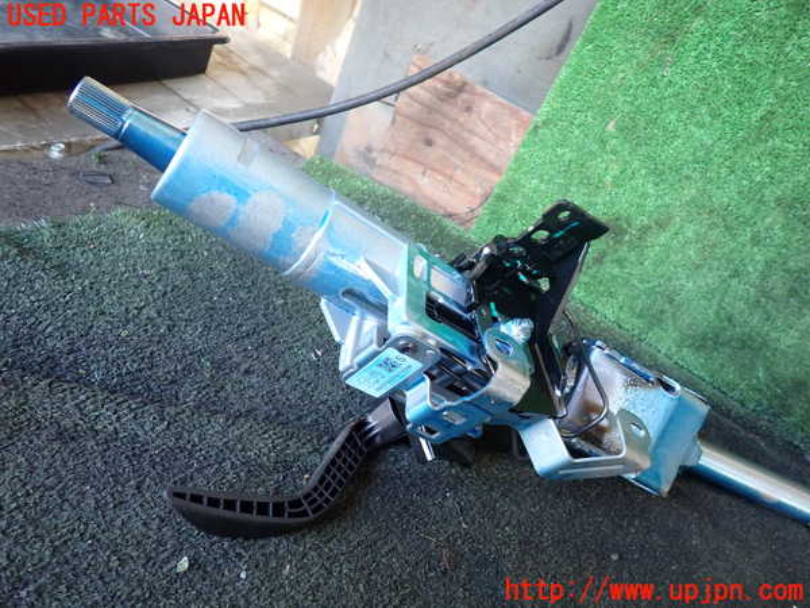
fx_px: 585
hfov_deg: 69.4
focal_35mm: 25
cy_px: 304
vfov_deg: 54.9
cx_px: 405
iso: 200
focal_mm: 4.5
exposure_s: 1/40
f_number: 2
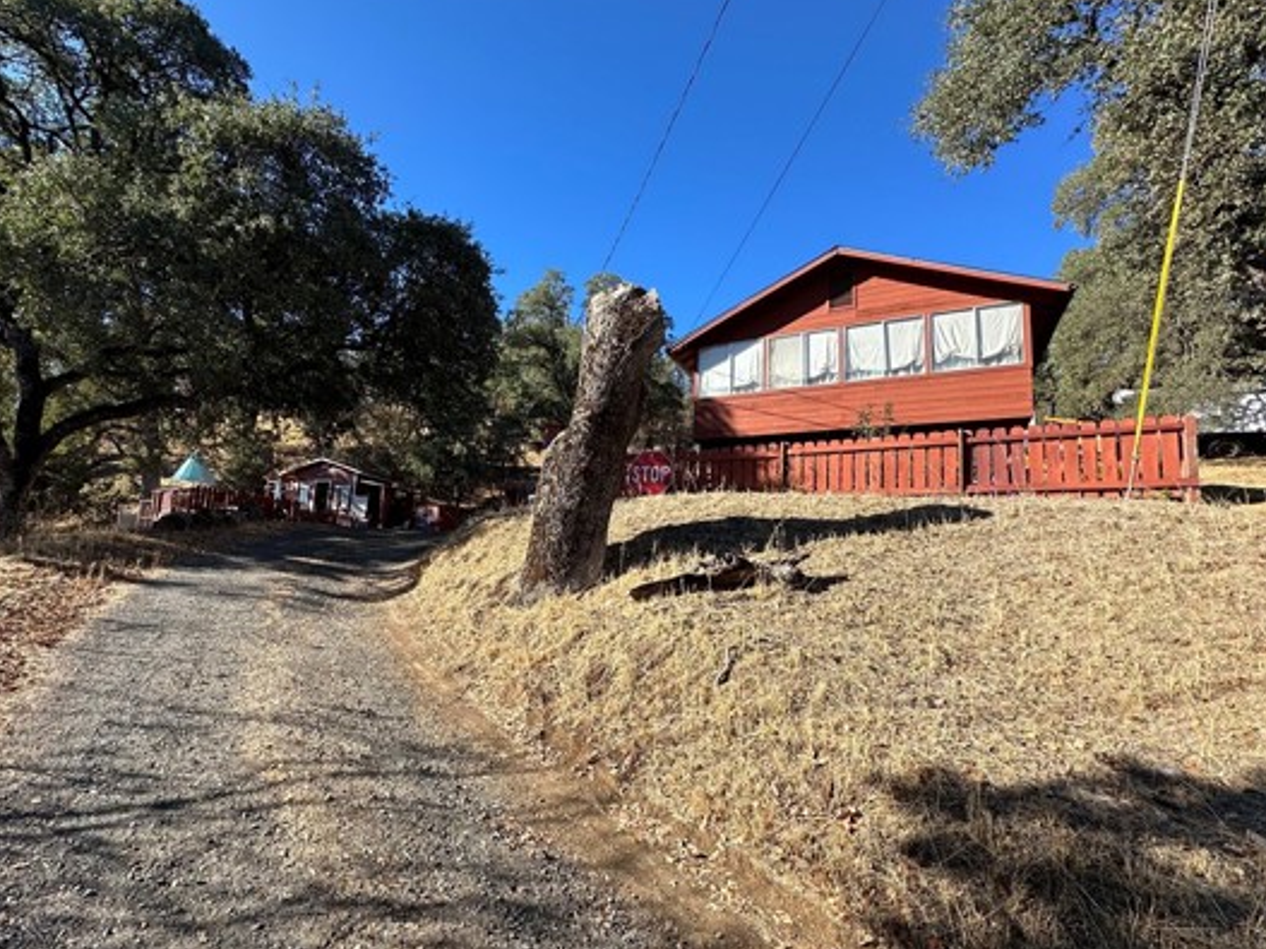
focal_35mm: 17
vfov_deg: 74.6
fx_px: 622
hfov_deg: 90.7
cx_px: 562
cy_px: 502
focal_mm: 2.22
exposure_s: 1/963
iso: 40
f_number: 2.2
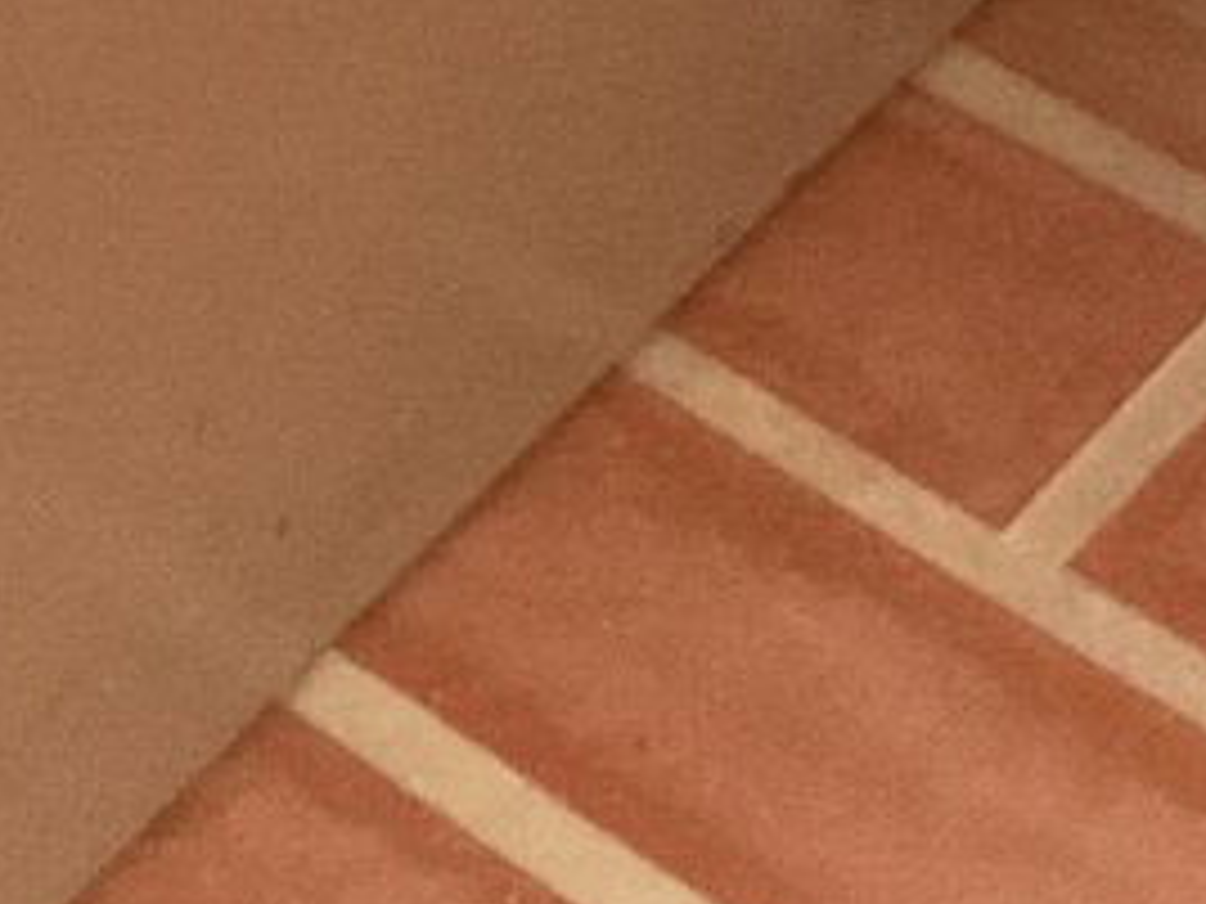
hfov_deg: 11.8
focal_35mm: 164
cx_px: -169
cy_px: -1163
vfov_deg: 8.4
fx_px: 5714
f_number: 1.8
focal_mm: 3
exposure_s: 1/30
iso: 500
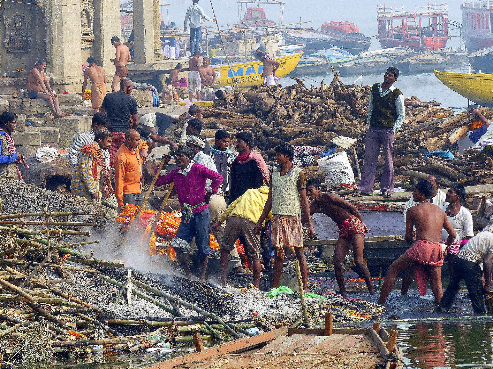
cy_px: 184
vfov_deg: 4.8
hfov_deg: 6.4
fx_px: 4415
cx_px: 246
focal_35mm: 310
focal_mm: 55.7
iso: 100
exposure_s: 1/500
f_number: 4
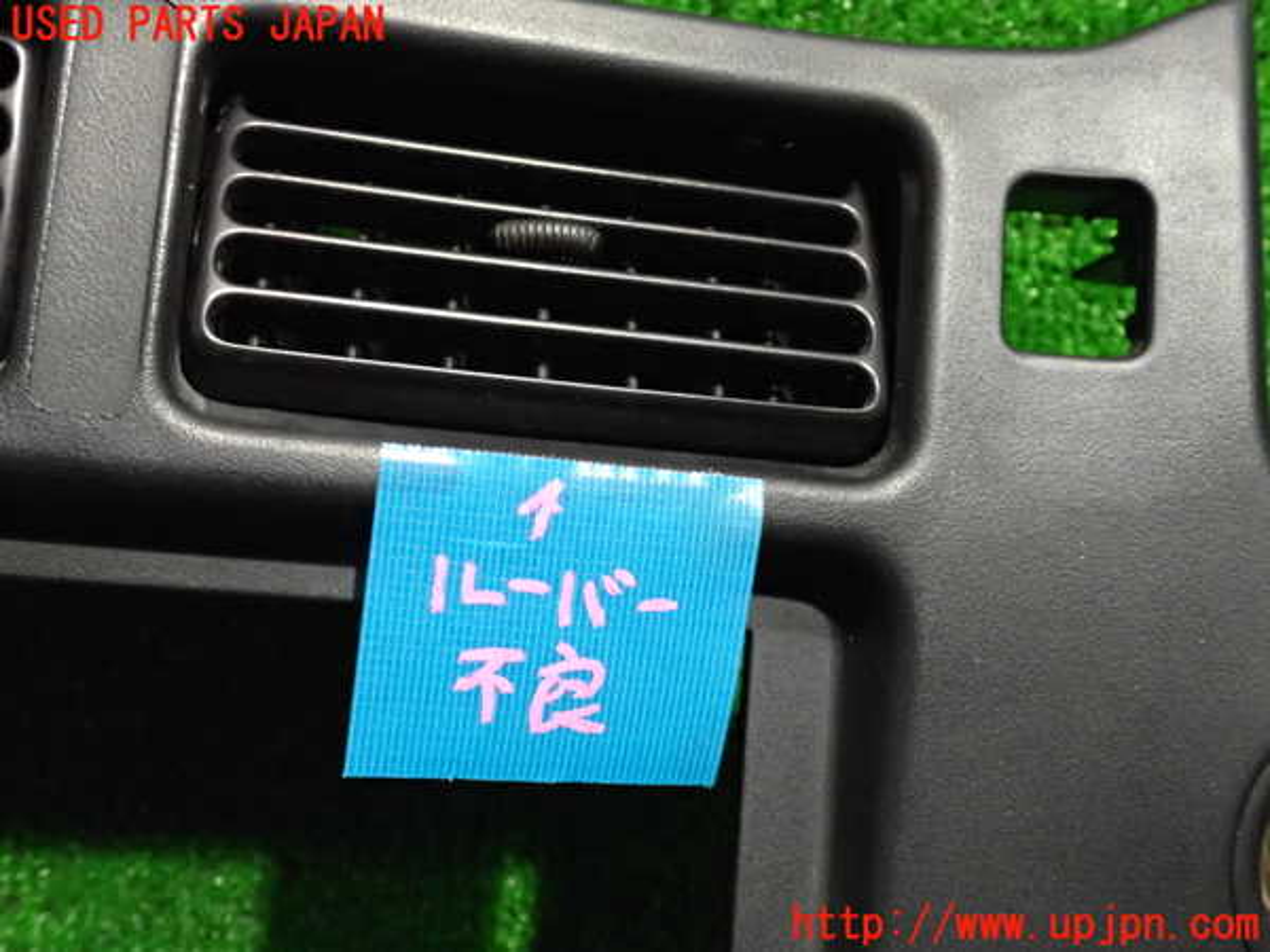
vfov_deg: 39.7
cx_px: 635
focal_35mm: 36
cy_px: 476
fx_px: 1321
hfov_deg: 51.4
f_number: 2.5
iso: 2500
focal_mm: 6.37
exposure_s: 1/50
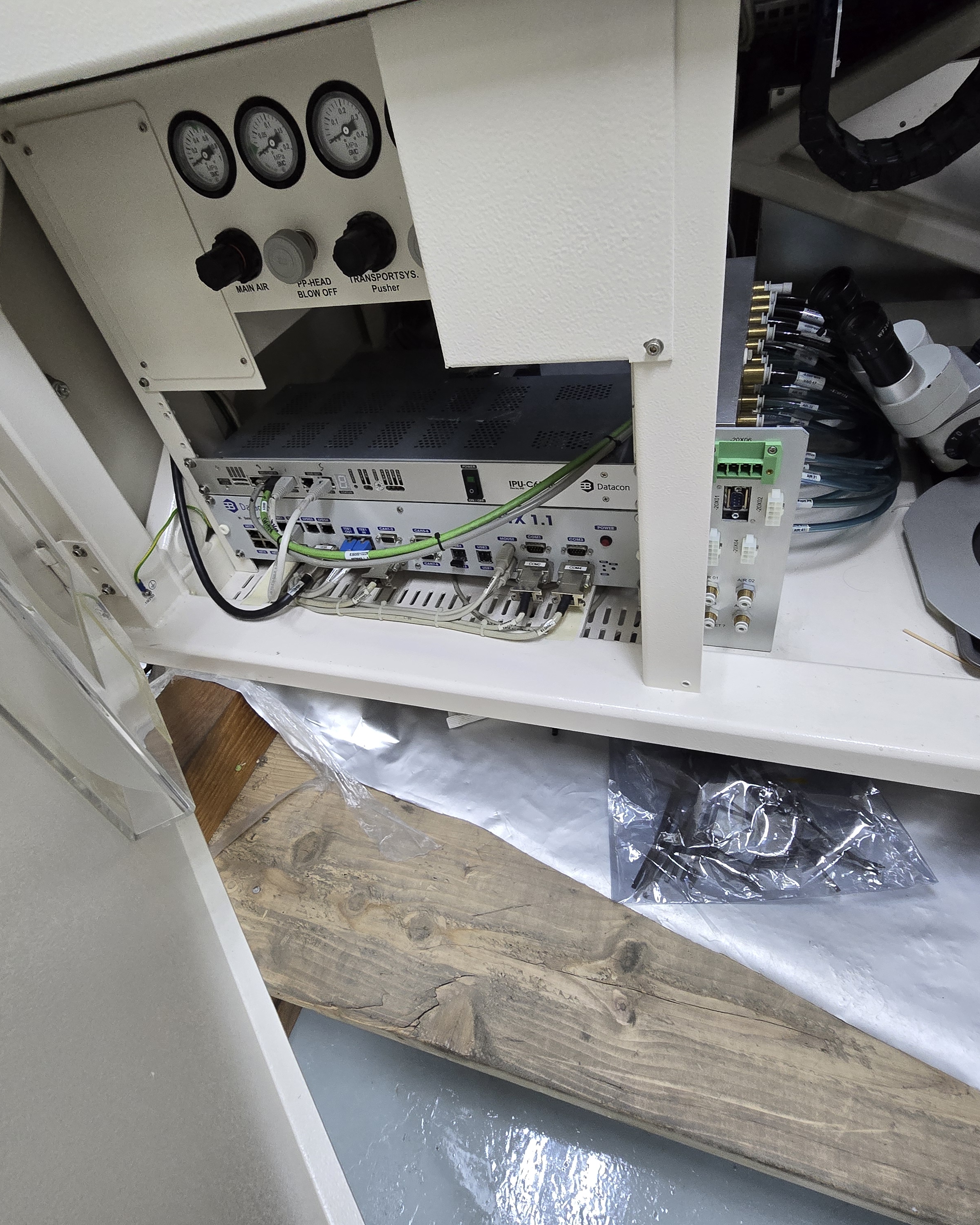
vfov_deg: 89.6
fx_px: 616
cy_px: 614
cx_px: 491
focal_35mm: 17
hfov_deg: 77.0
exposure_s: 1/60
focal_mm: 2.2
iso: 320
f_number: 2.2
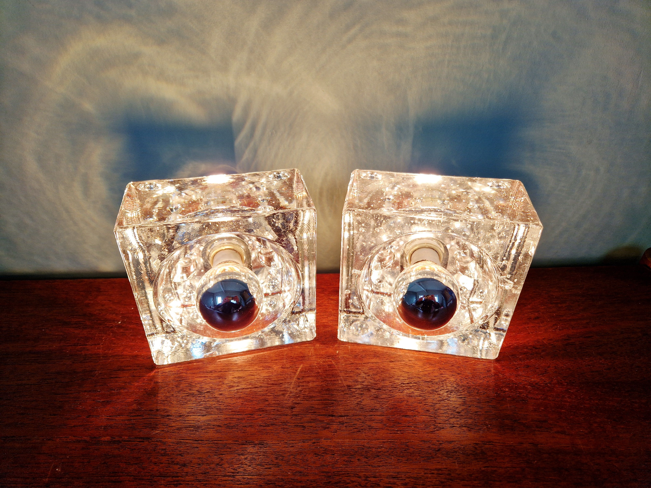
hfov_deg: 73.9
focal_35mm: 23
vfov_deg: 58.9
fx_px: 433
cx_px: 326
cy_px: 244
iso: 50
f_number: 1.8
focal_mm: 5.4
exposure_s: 1/100
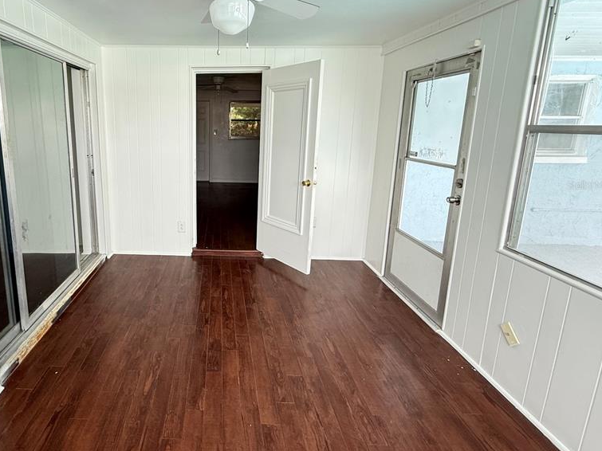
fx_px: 330
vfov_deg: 68.1
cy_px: 185
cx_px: 207
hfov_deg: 82.2
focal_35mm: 19
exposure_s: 1/99
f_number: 2.2
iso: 100
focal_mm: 2.22
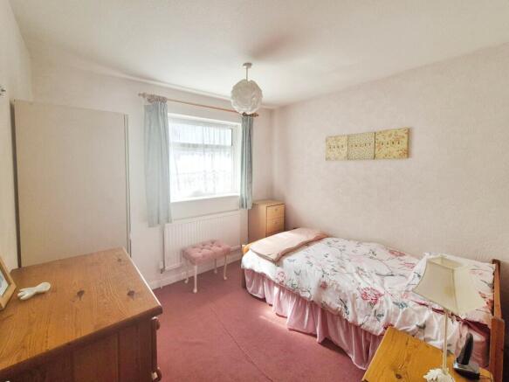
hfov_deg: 106.2
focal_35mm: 13
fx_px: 191
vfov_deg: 89.9
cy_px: 191
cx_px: 254
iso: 50
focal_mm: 2.2
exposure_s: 1/291
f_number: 2.2
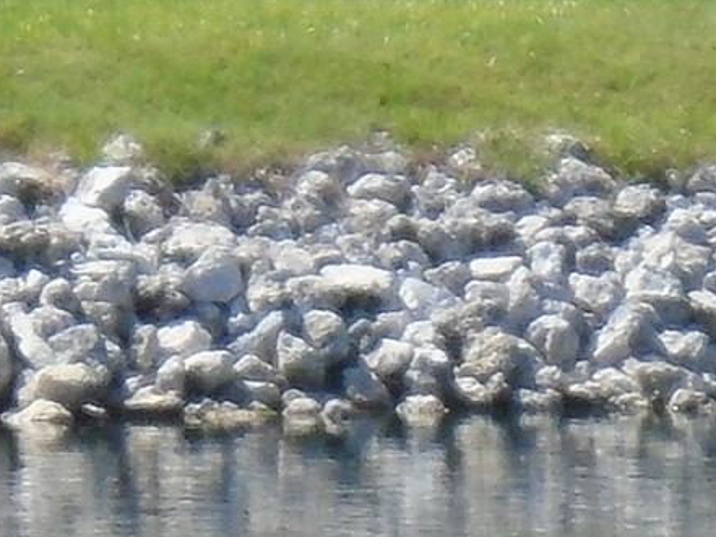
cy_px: 738
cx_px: 419
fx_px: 9766
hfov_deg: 4.2
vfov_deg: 3.1
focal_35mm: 472
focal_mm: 23
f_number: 6.4
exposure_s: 1/250
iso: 160
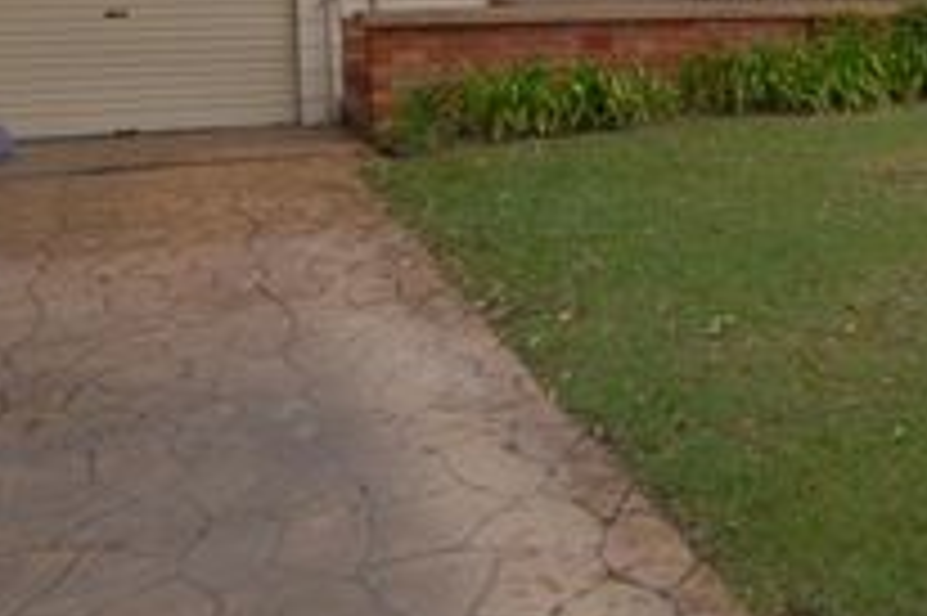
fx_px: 1235
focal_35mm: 48
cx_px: 801
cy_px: 74
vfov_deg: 27.1
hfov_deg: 38.8
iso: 100
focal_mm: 14
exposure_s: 1/180
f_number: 7.1
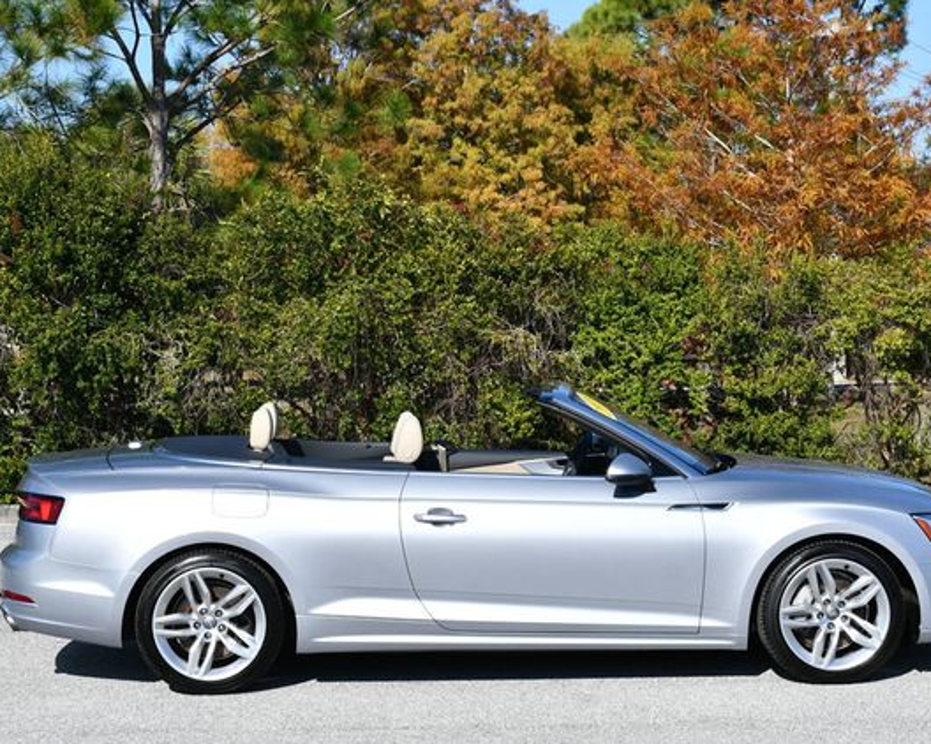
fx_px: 2259
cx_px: 492
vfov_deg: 18.7
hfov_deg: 23.3
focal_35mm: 82
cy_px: 376
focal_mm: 36
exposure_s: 1/320
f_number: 9
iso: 100
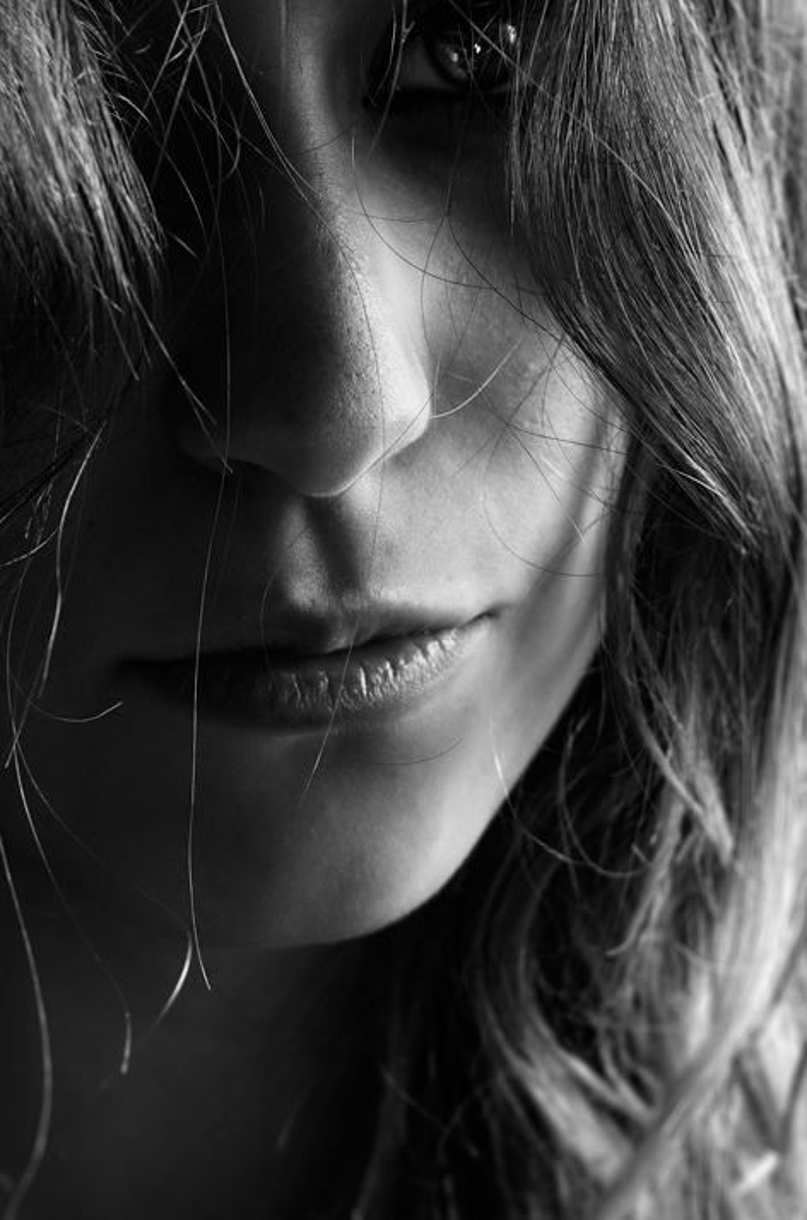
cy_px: 472
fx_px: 7467
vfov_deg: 9.3
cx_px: 439
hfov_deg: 6.2
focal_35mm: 221
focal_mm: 70
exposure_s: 1/200
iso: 200
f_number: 5.6
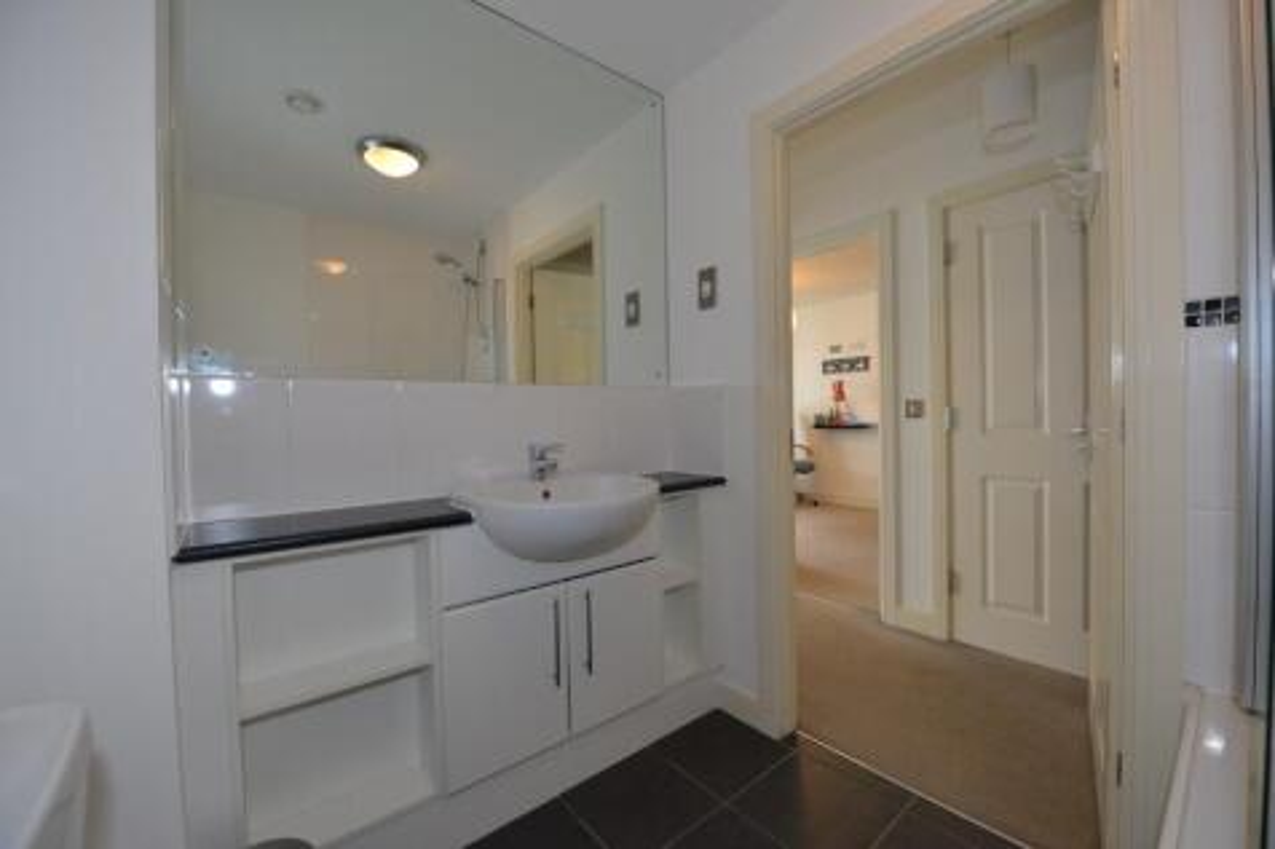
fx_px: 496
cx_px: 638
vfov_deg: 81.2
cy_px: 424
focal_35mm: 14
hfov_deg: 104.3
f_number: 4
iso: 360
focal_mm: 14
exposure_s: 1/60
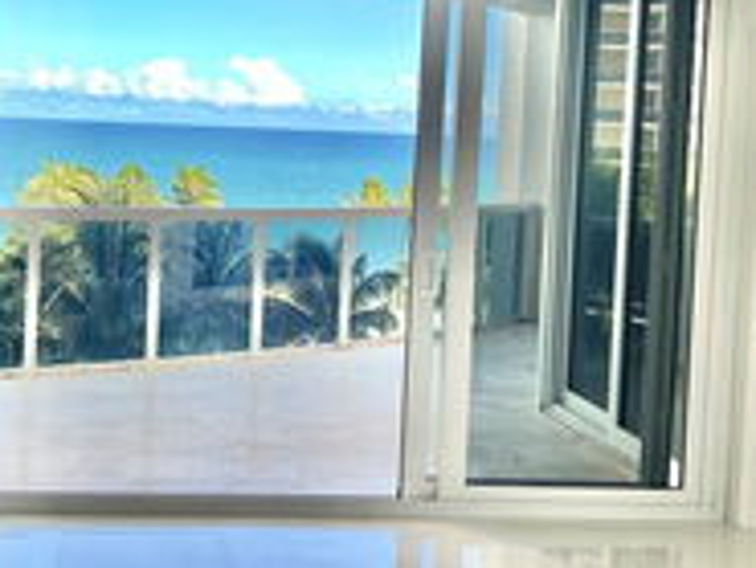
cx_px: 247
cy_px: 184
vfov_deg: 24.3
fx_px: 1311
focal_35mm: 60
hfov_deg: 31.9
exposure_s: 1/448
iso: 50
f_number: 1.5
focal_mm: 5.7
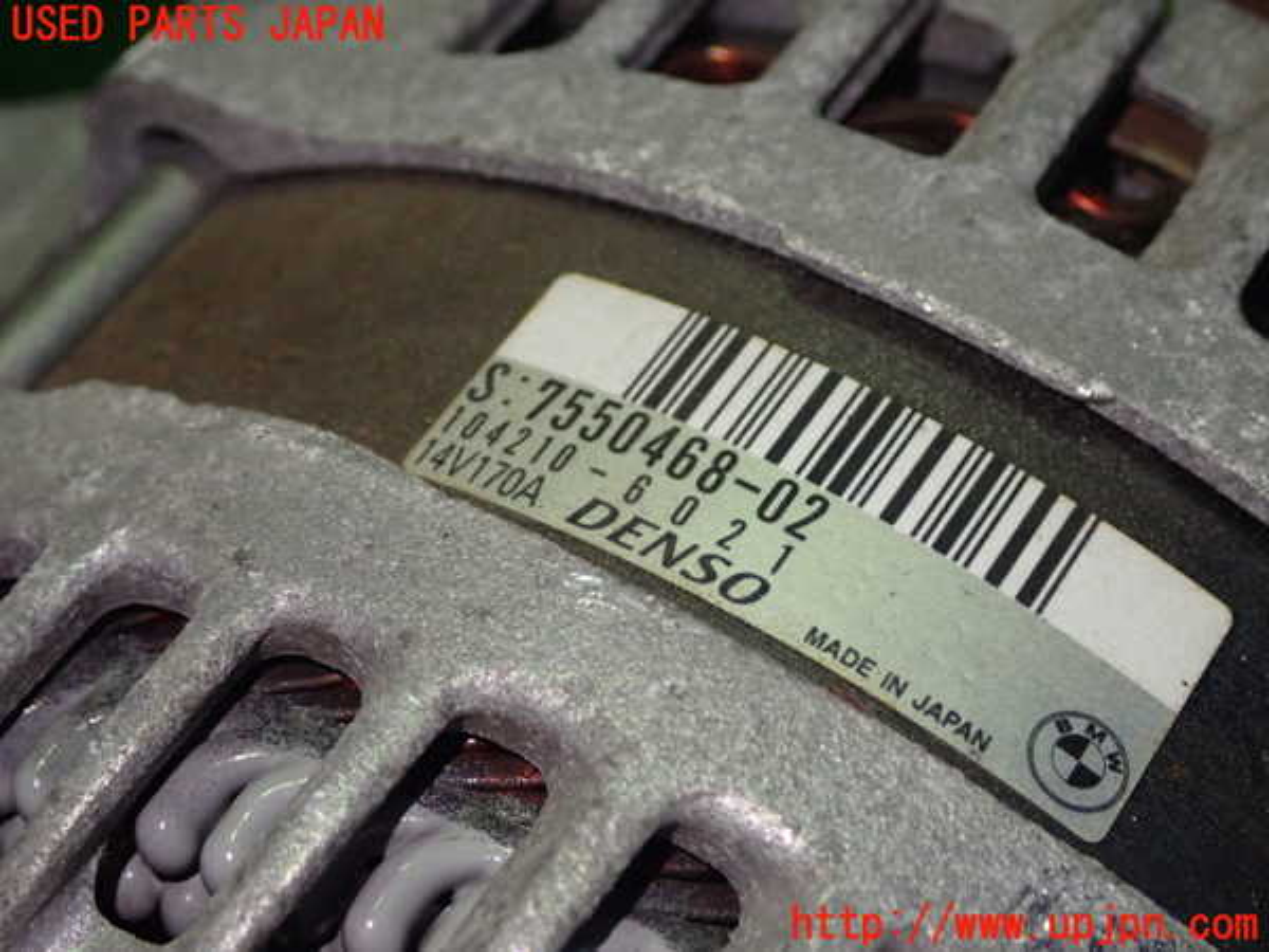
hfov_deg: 25.3
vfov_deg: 19.1
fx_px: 2823
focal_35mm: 77
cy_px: 476
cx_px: 634
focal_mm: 13.65
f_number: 4.1
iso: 800
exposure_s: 1/60
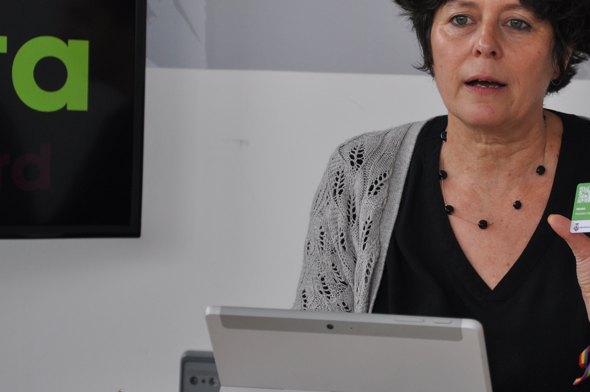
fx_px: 2521
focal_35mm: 154
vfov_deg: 8.9
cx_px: 475
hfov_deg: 13.3
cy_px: 177
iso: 400
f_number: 5.6
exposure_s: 1/125
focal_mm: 62
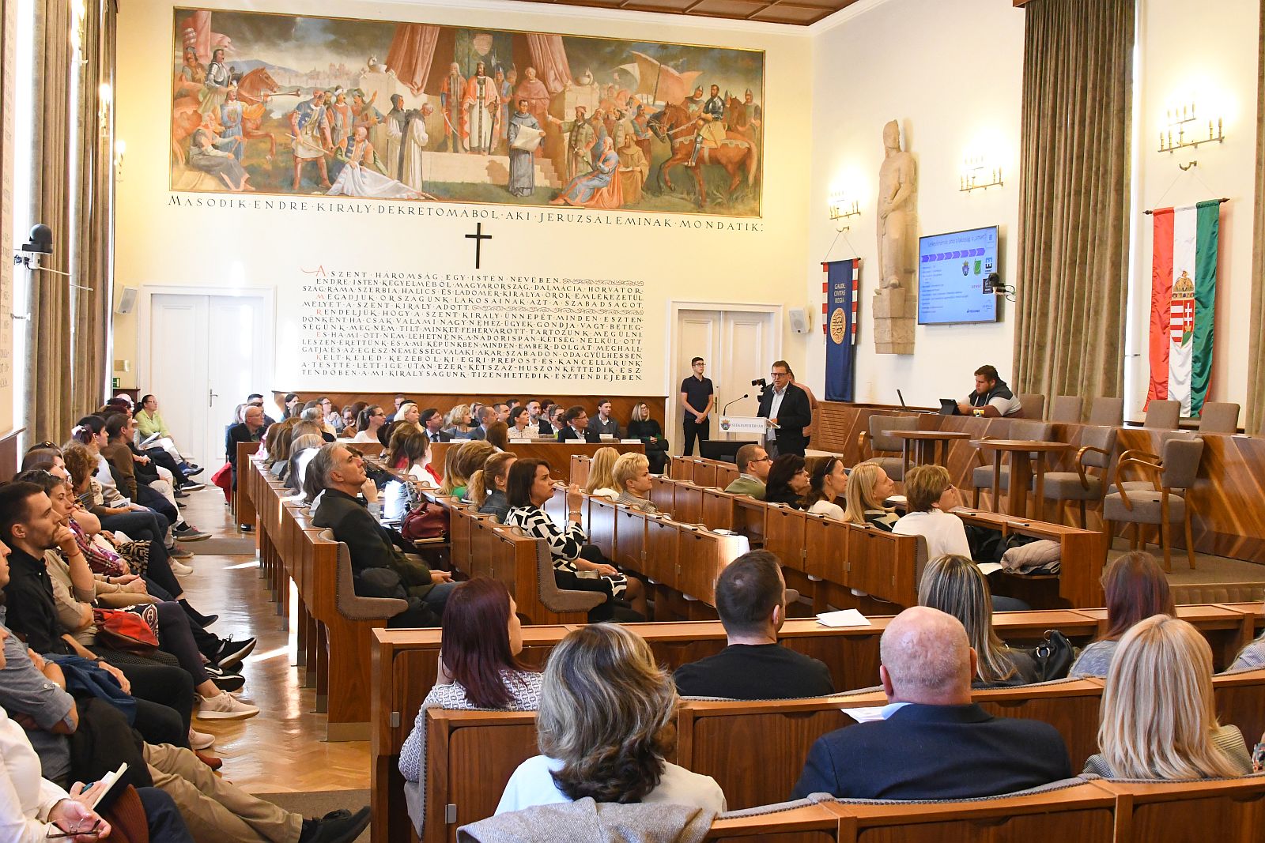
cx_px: 632
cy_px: 422
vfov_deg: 31.9
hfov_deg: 46.4
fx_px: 1476
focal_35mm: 42
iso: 5000
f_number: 6.3
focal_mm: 28
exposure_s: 1/160
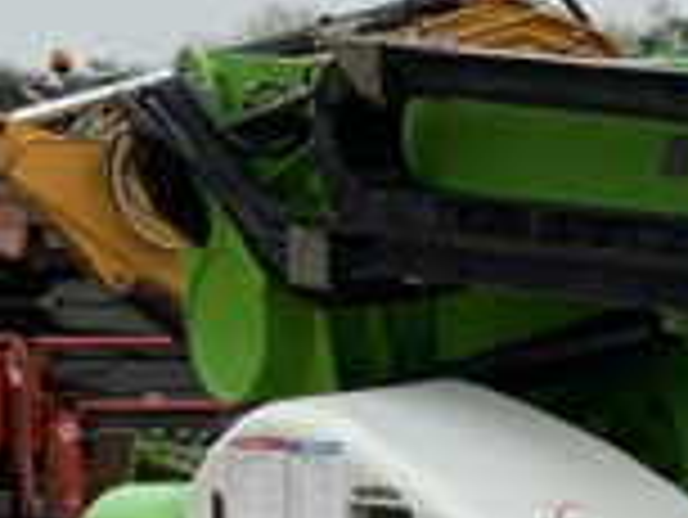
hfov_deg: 8.7
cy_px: 680
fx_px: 3859
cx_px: 1970
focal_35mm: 194
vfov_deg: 7.6
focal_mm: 3
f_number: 1.8
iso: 16
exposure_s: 1/265
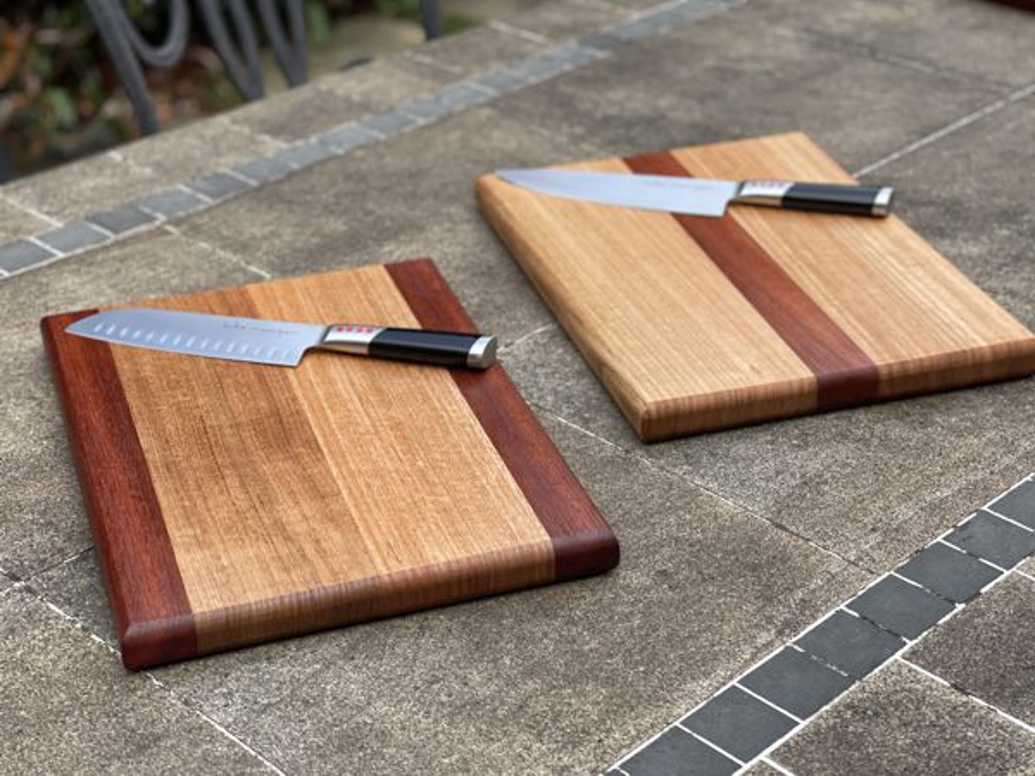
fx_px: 1914
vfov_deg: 22.9
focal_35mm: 64
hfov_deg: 30.3
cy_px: 388
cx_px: 518
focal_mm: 7.5
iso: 25
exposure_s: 1/121
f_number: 2.2
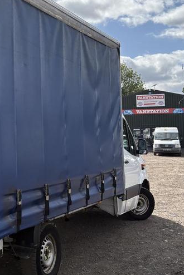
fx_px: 375
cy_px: 112
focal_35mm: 49
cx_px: -50
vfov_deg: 40.2
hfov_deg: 24.4
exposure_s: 1/3448
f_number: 1.6
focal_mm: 5.96
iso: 64
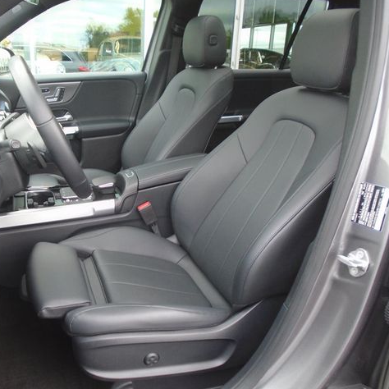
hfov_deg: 51.6
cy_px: 193
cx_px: 132
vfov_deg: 52.5
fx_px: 394
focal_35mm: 31
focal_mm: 4.6
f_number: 3.2
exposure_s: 1/30
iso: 100
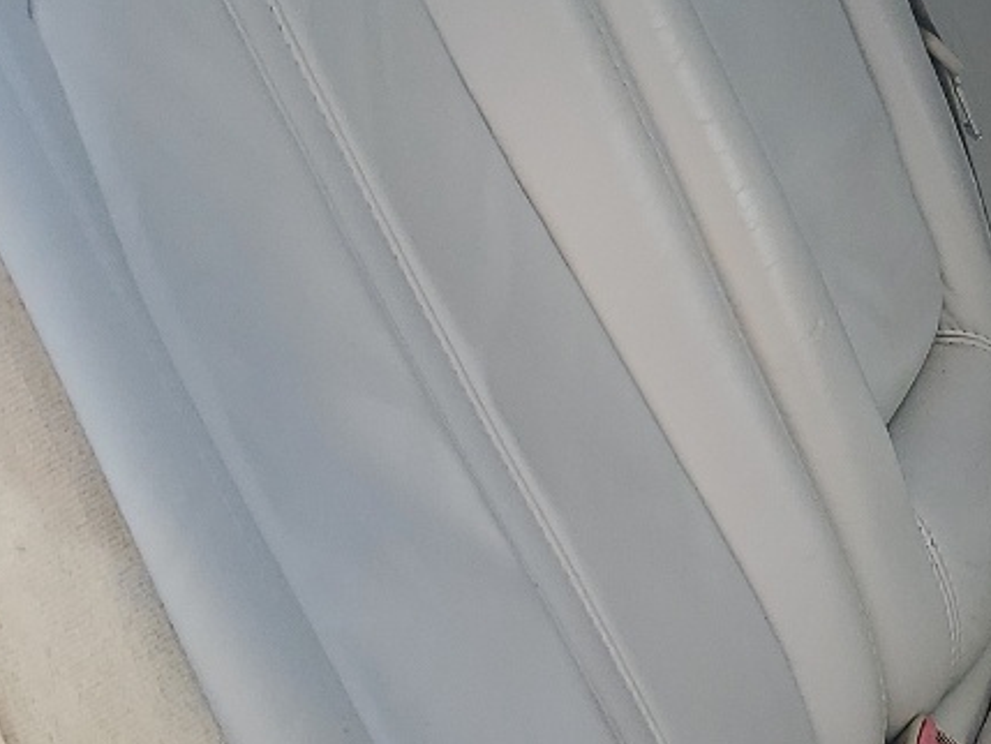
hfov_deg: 19.6
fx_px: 2778
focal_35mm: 97
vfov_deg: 15.2
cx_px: 1005
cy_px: 490
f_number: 1.5
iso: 50
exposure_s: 1/385
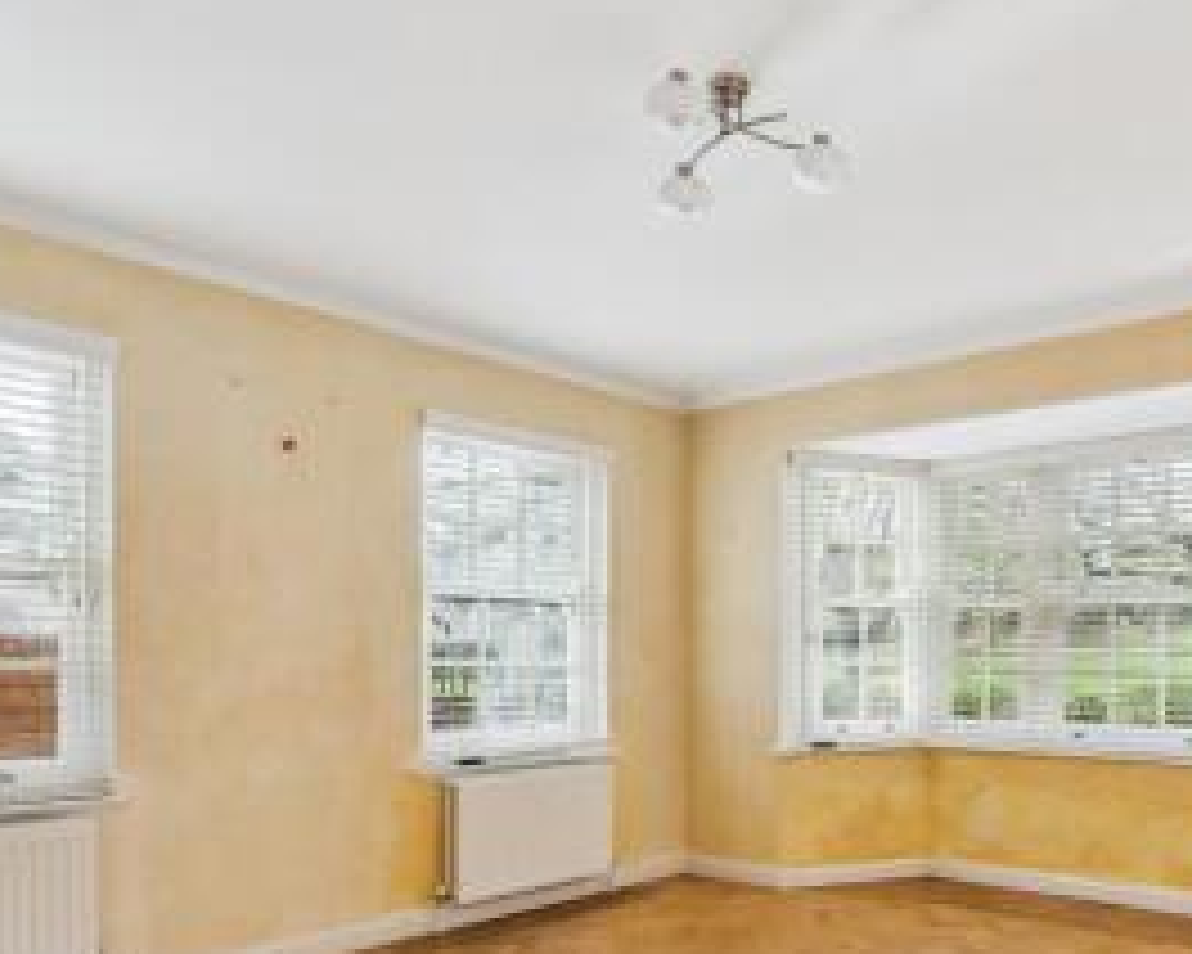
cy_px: 691
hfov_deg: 62.2
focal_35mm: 27
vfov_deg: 51.4
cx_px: 814
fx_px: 953
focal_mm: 16
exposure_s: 1/60
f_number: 8
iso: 320
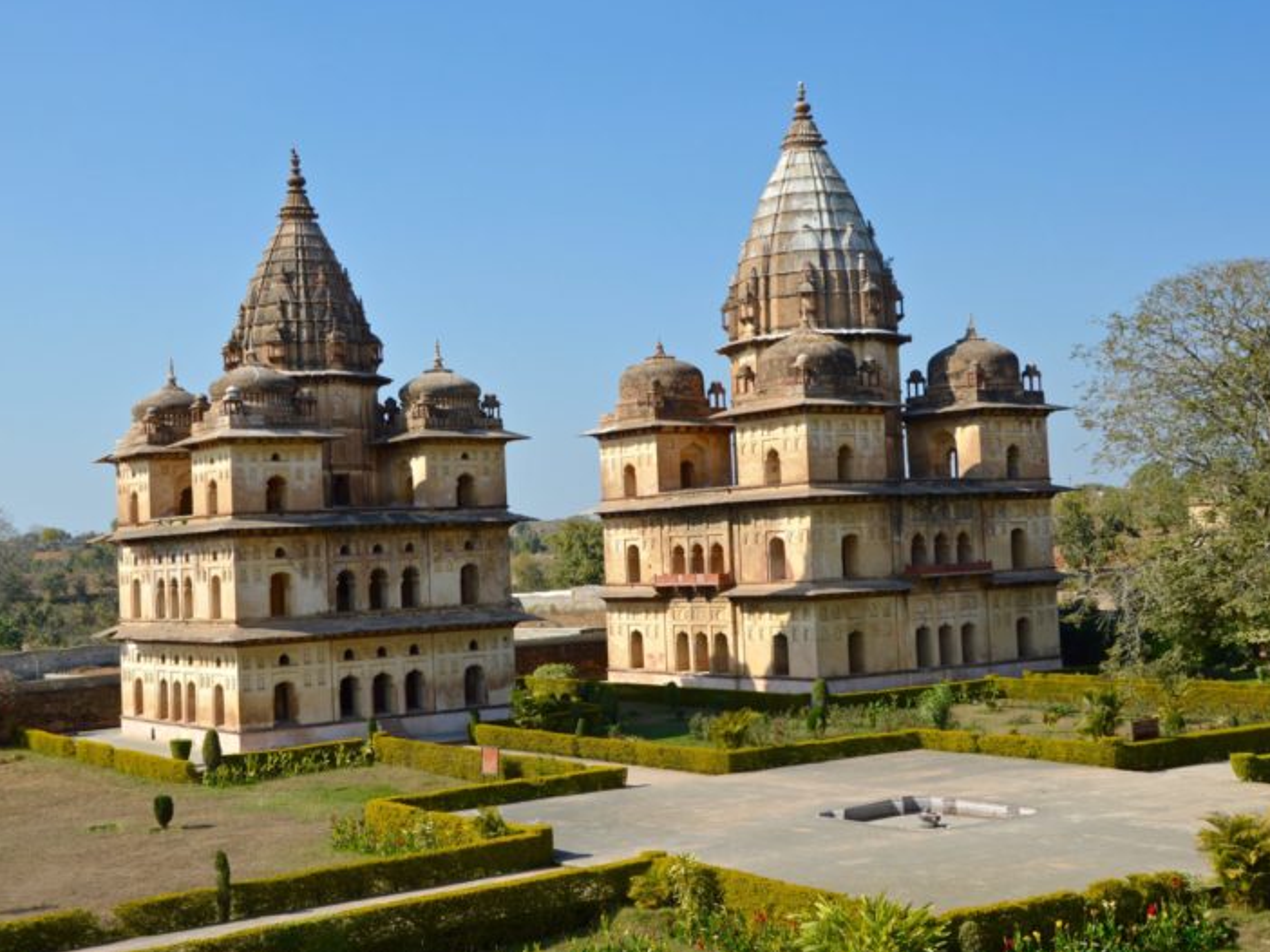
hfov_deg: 41.2
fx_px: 1687
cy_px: 476
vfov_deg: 31.5
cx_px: 564
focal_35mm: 46
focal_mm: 28
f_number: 9
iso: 100
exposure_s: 1/320
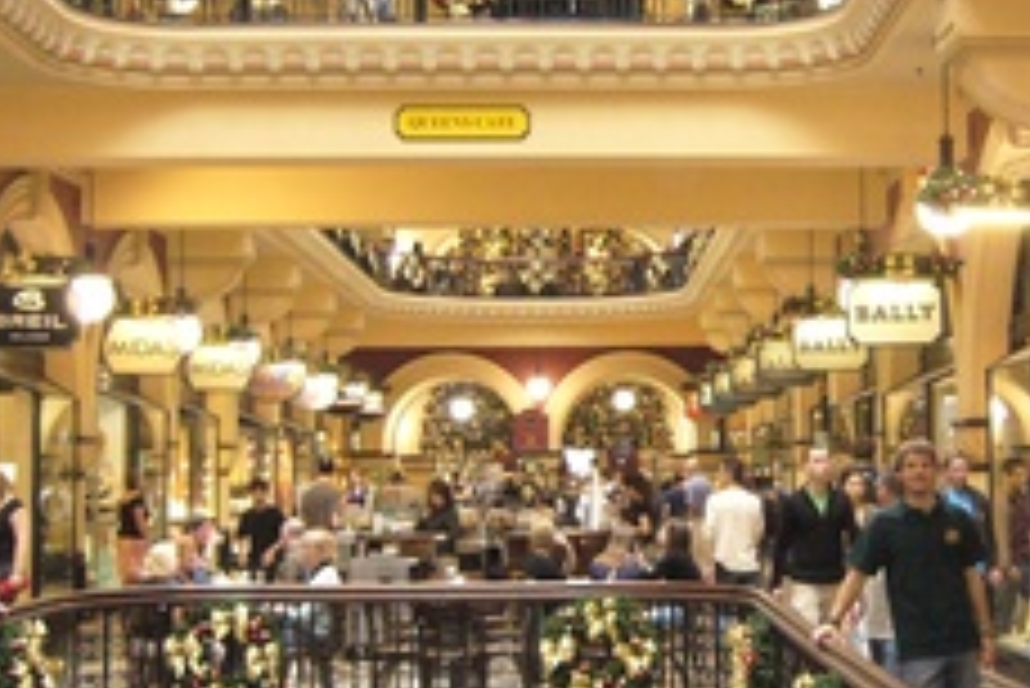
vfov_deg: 19.5
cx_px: 742
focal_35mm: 70
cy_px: 306
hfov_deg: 28.5
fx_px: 2004
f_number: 2.8
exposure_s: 1/30
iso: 320
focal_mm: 5.8
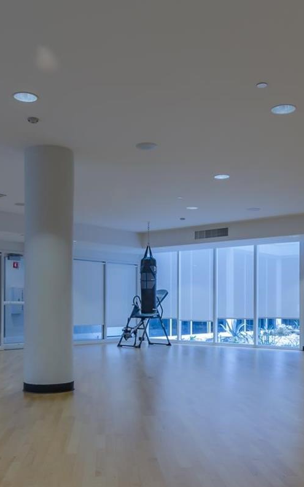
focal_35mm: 37
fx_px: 490
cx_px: 181
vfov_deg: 52.5
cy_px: 286
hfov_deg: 34.3
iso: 100
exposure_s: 1/1.25
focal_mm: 12
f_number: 9
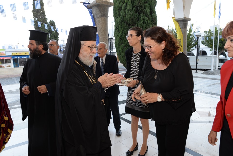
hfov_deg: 73.7
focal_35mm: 24
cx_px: 116
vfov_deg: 53.2
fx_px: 155
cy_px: 78
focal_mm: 24
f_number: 7.1
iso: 400
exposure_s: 1/80
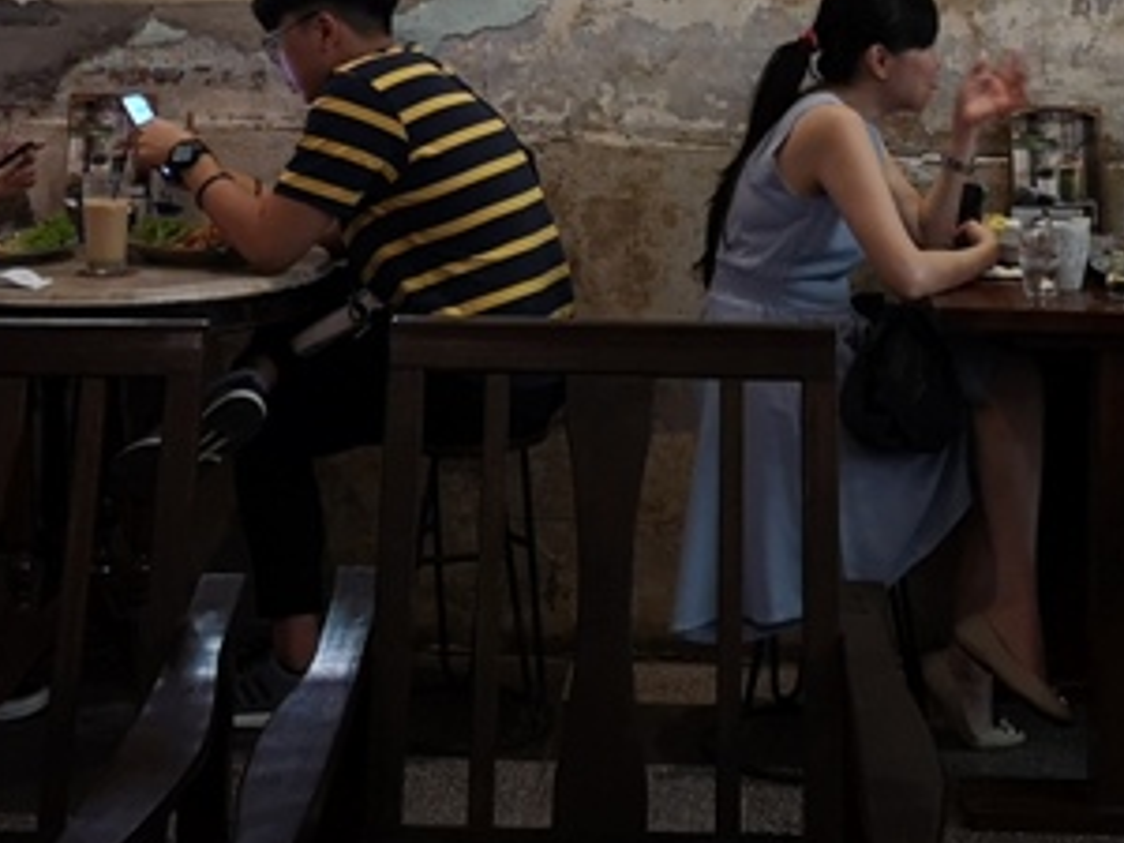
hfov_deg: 27.0
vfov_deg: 19.3
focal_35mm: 72
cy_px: -150
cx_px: 607
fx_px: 2338
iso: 400
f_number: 1.8
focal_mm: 3.95
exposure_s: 1/33.3
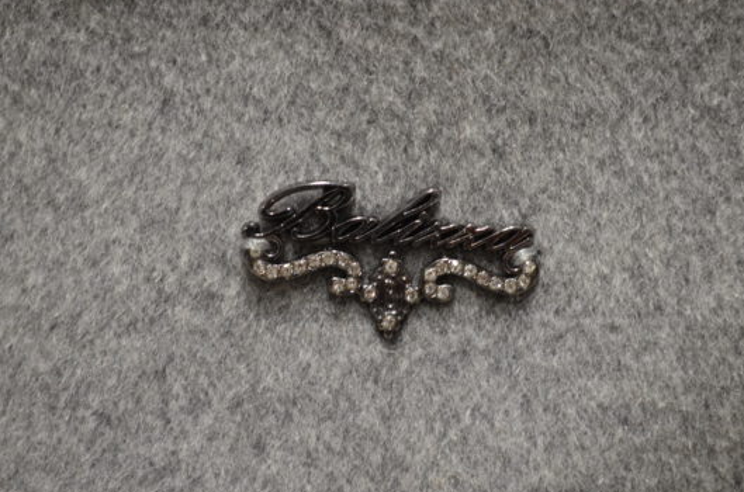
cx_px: 399
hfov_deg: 21.8
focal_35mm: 94
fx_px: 1929
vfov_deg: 14.5
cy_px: 262
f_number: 5.6
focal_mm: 55
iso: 800
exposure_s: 1/60
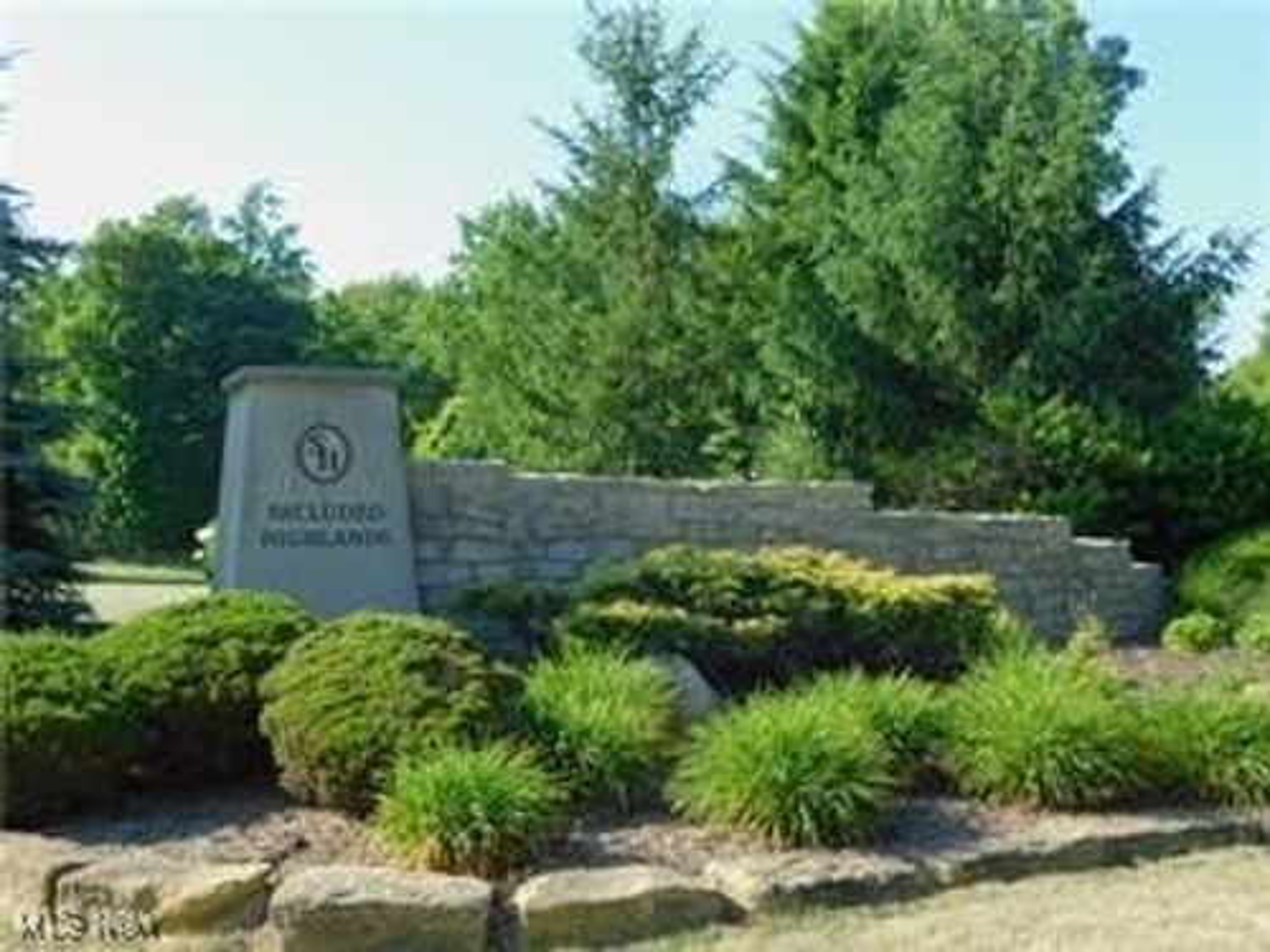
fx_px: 1651
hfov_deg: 42.1
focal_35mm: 45
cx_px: 635
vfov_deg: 32.2
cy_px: 476
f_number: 3.7
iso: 125
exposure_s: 1/400
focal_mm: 8
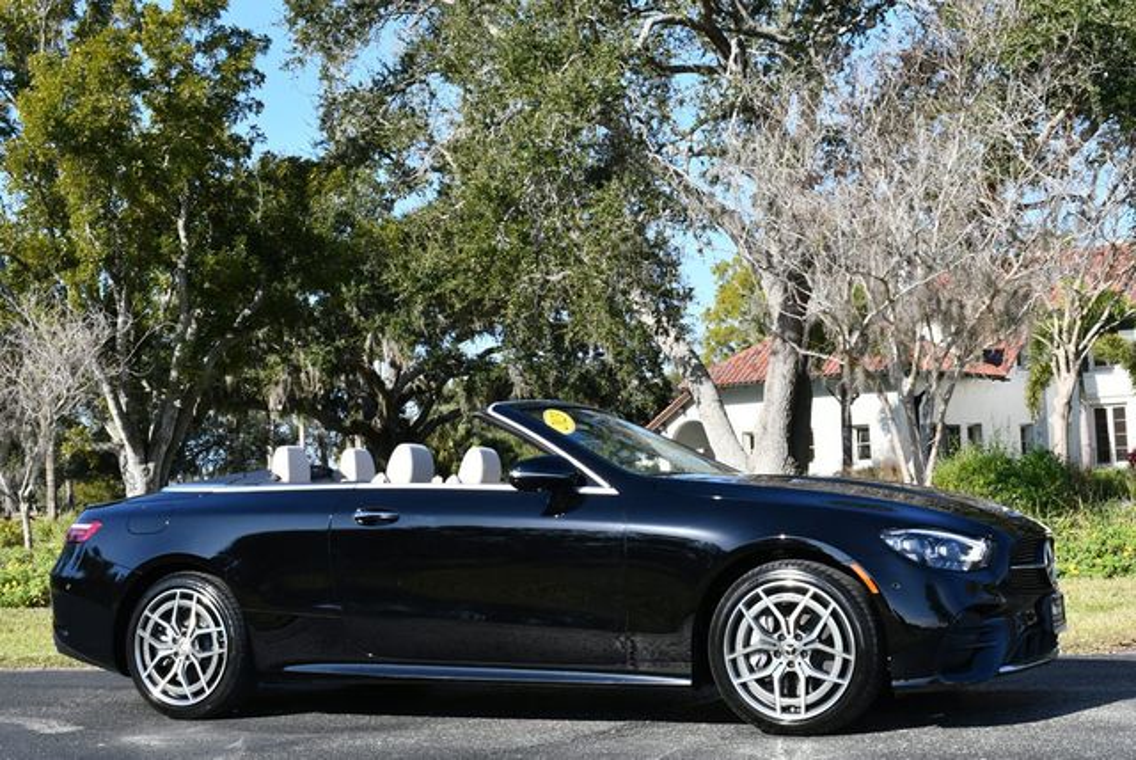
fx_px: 1706
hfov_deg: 36.8
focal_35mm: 54
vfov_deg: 25.1
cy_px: 380
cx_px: 568
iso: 140
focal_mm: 27
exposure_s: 1/250
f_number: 8
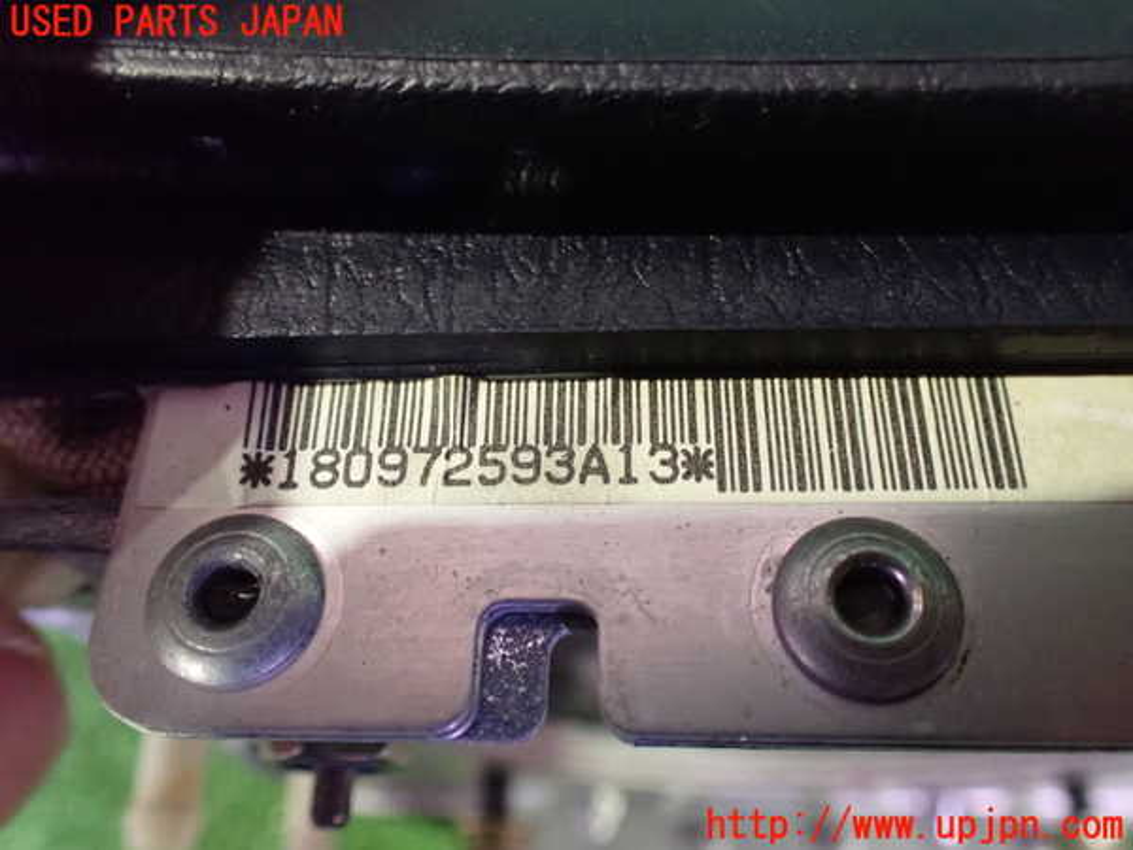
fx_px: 982
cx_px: 566
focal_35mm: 30
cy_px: 425
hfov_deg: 60.0
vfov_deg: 46.8
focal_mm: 5.4
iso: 1250
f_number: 2.3
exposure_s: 1/30
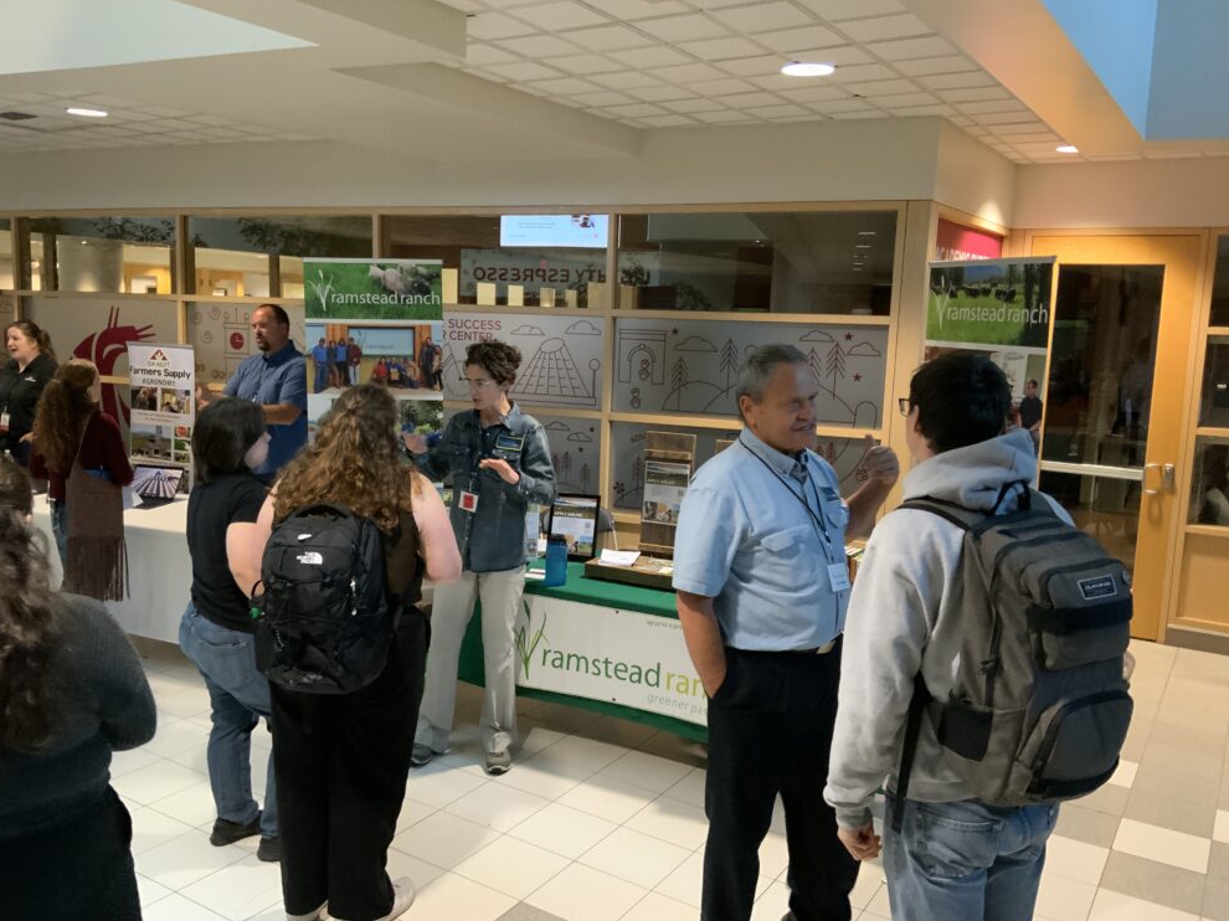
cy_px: 459
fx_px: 1065
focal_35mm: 30
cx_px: 600
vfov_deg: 46.8
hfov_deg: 60.0
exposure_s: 1/40
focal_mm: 3
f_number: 1.8
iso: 320
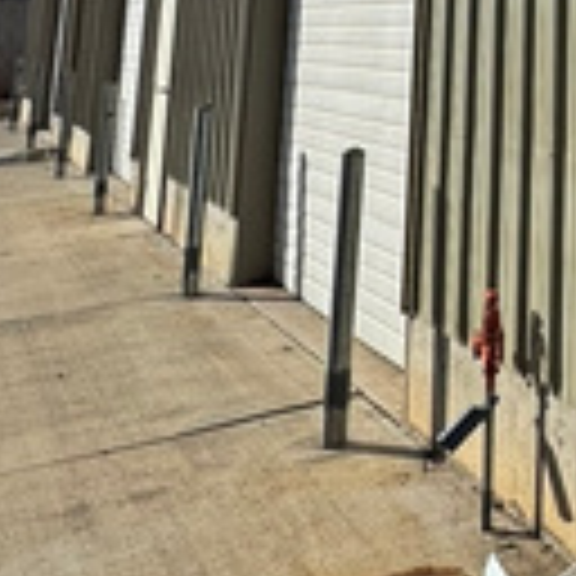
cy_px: -346
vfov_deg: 19.5
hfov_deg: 20.5
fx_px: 1393
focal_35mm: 74
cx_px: 828
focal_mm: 2.22
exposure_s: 1/1323
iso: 40
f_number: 2.2
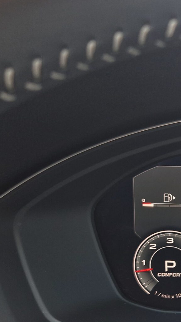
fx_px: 529
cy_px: 212
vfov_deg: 33.6
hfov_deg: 16.3
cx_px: 325
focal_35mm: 62
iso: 100
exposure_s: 1/100
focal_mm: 5.4
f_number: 1.8
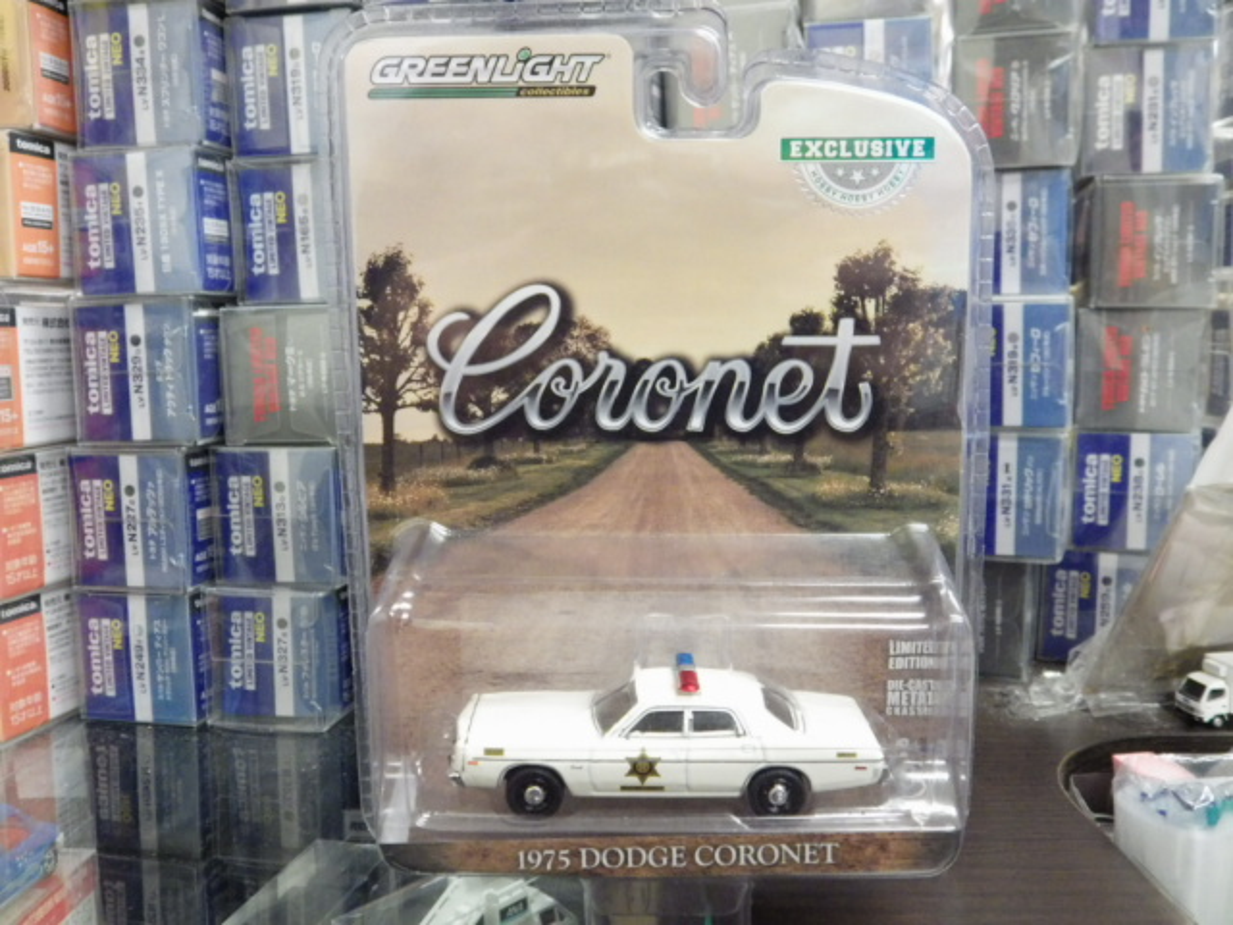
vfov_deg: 41.8
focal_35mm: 34
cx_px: 616
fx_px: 1211
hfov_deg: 54.0
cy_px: 462
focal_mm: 6.2
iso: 800
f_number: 3.4
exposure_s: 1/30
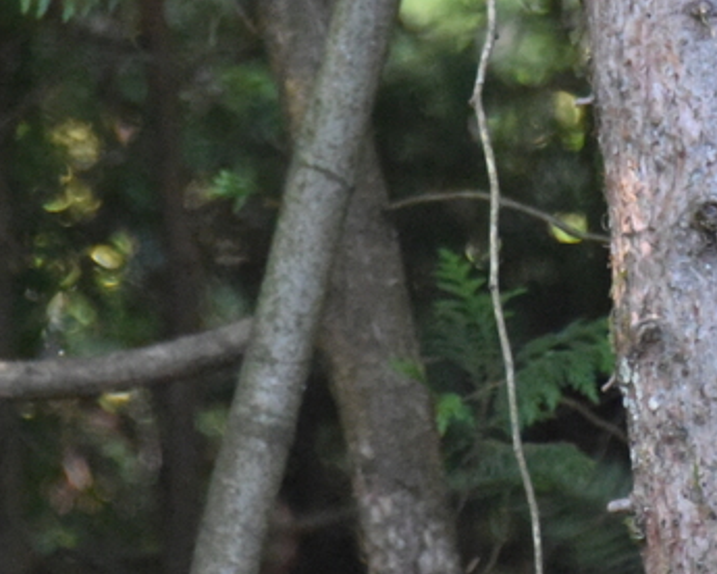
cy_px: -6
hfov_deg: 1.9
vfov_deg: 1.5
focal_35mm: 1045
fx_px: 22175
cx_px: 653
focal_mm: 300
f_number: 5.6
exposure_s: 1/640
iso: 9000
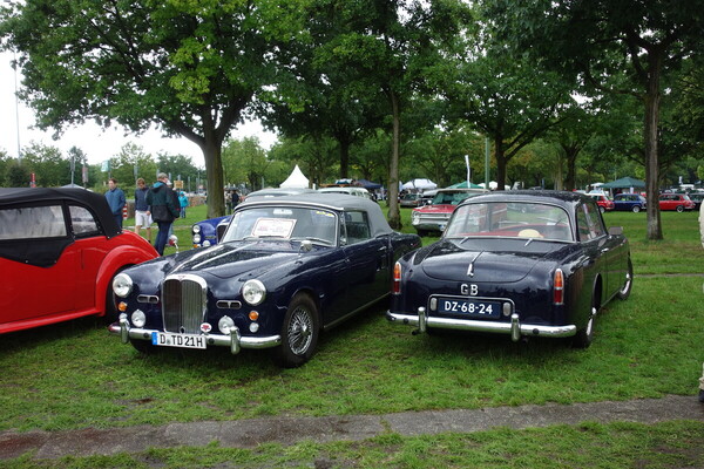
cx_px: 352
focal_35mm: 37
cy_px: 234
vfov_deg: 35.9
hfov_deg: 51.9
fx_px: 723
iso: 125
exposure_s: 1/100
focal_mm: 13.75
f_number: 3.2
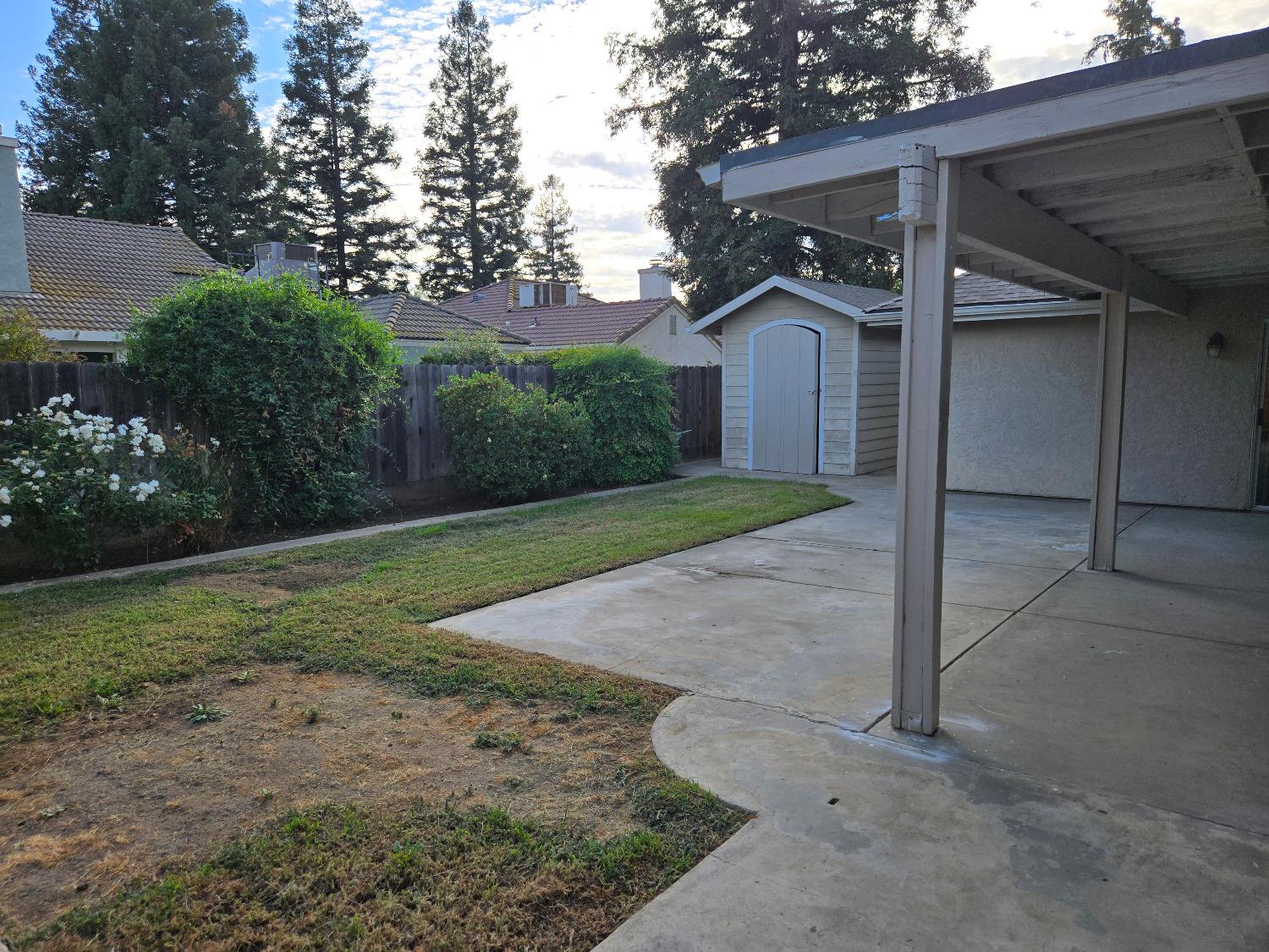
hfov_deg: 73.9
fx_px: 843
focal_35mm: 23
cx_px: 634
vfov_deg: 58.9
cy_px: 476
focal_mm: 5.4
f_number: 1.8
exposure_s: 1/2921
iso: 64
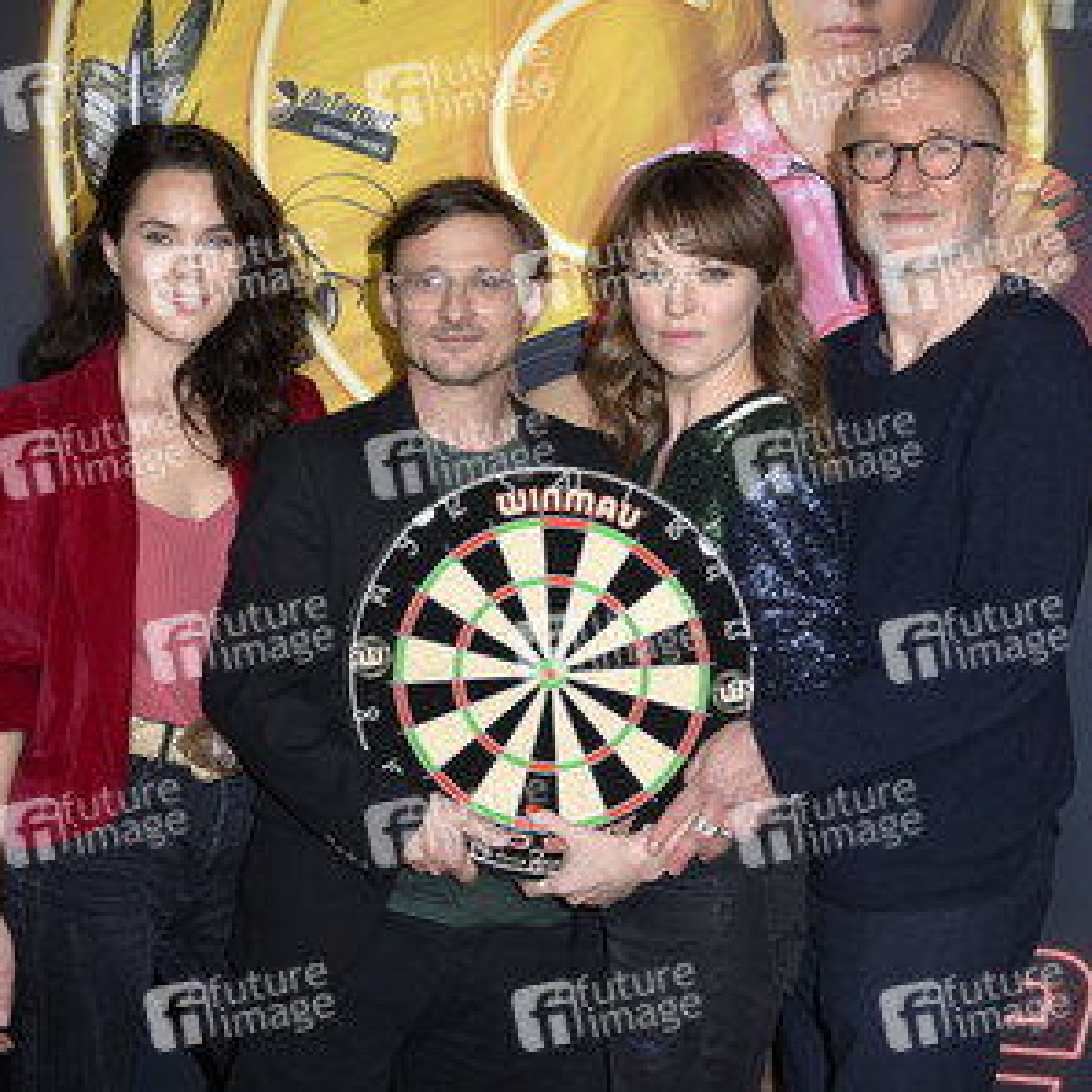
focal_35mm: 62
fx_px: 2213
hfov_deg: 27.7
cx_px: 509
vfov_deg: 27.7
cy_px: 548
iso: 400
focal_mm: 48
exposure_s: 1/250
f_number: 5.6
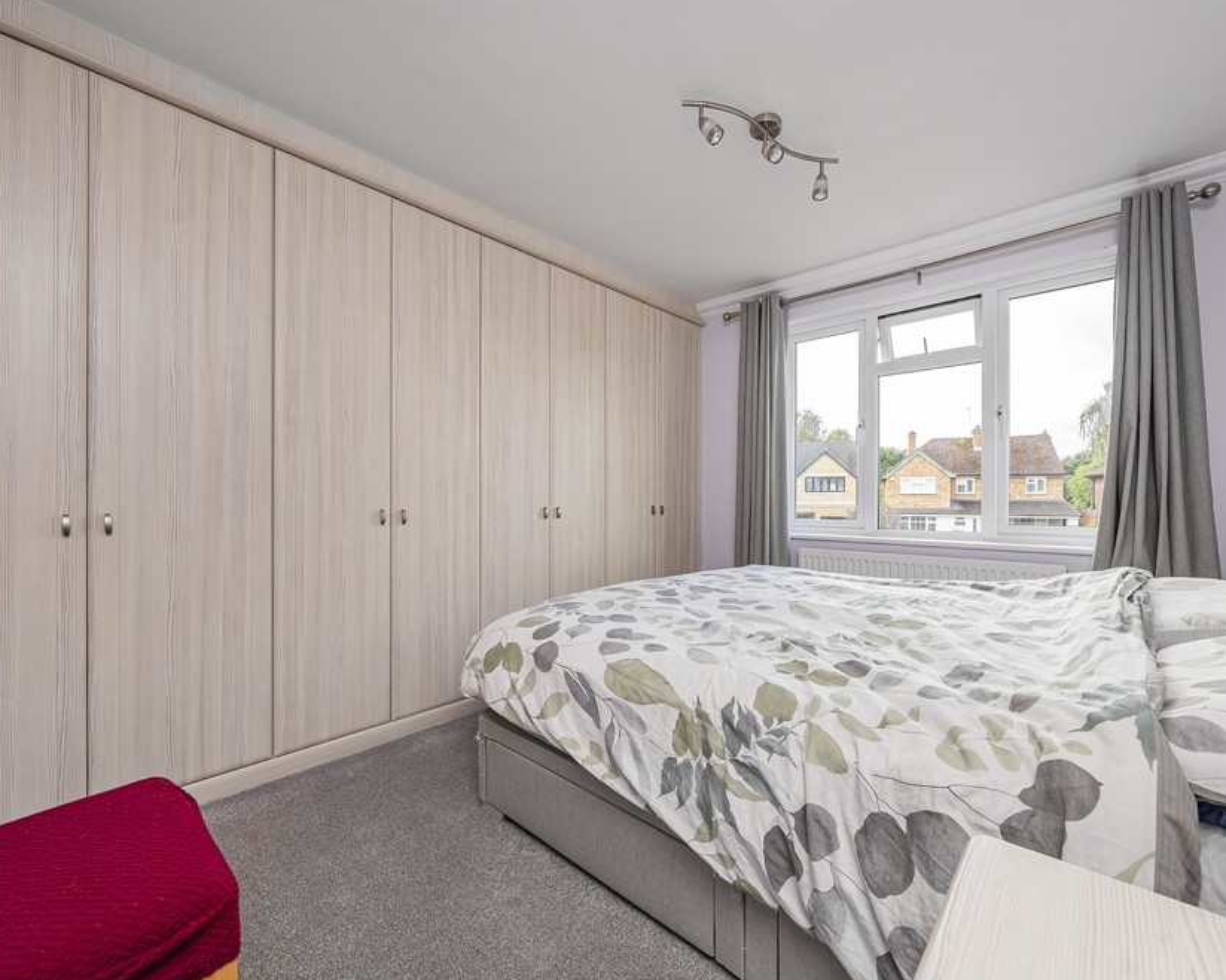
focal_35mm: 14
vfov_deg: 88.0
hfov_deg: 100.6
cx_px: 652
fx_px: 508
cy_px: 478
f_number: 9
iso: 320
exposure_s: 1/40
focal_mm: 12
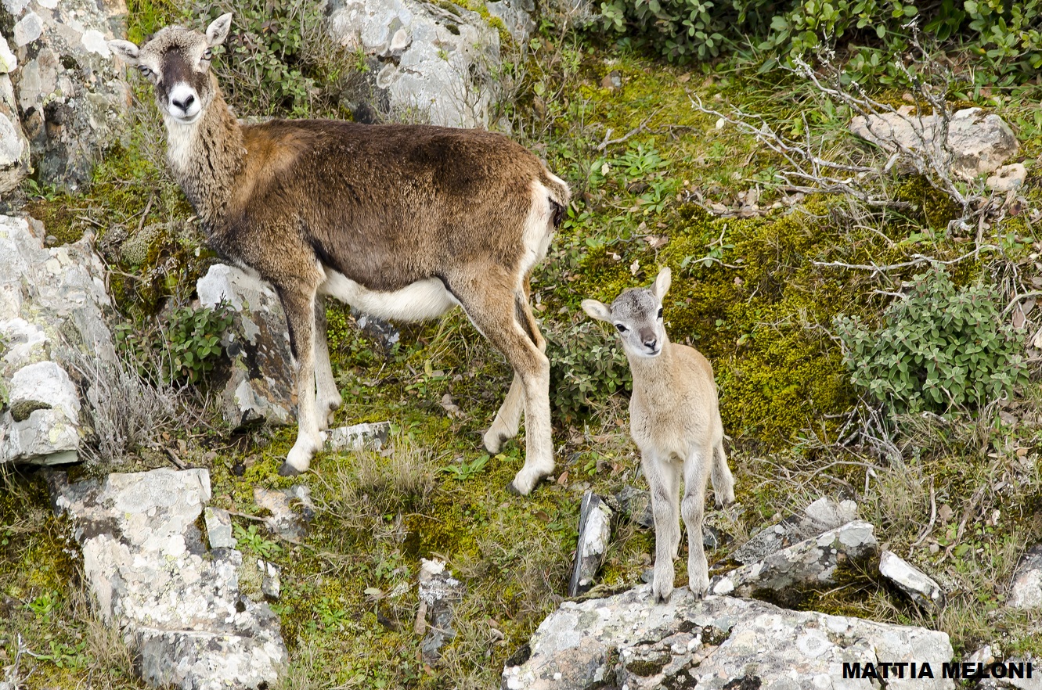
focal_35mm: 750
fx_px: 21667
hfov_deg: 2.8
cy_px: 345
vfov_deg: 1.8
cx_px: 521
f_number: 9.5
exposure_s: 1/180
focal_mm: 500
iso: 560
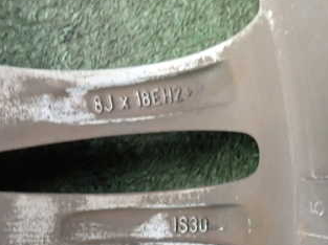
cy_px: 170
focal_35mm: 48
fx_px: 454
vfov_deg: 29.9
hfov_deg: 38.6
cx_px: 78
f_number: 2
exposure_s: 1/30
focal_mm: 4.5
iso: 640
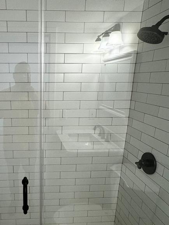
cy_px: 132
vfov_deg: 61.3
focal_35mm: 29
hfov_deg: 46.1
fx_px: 189
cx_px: 38
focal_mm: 2.22
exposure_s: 1/120
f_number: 2.2
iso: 250
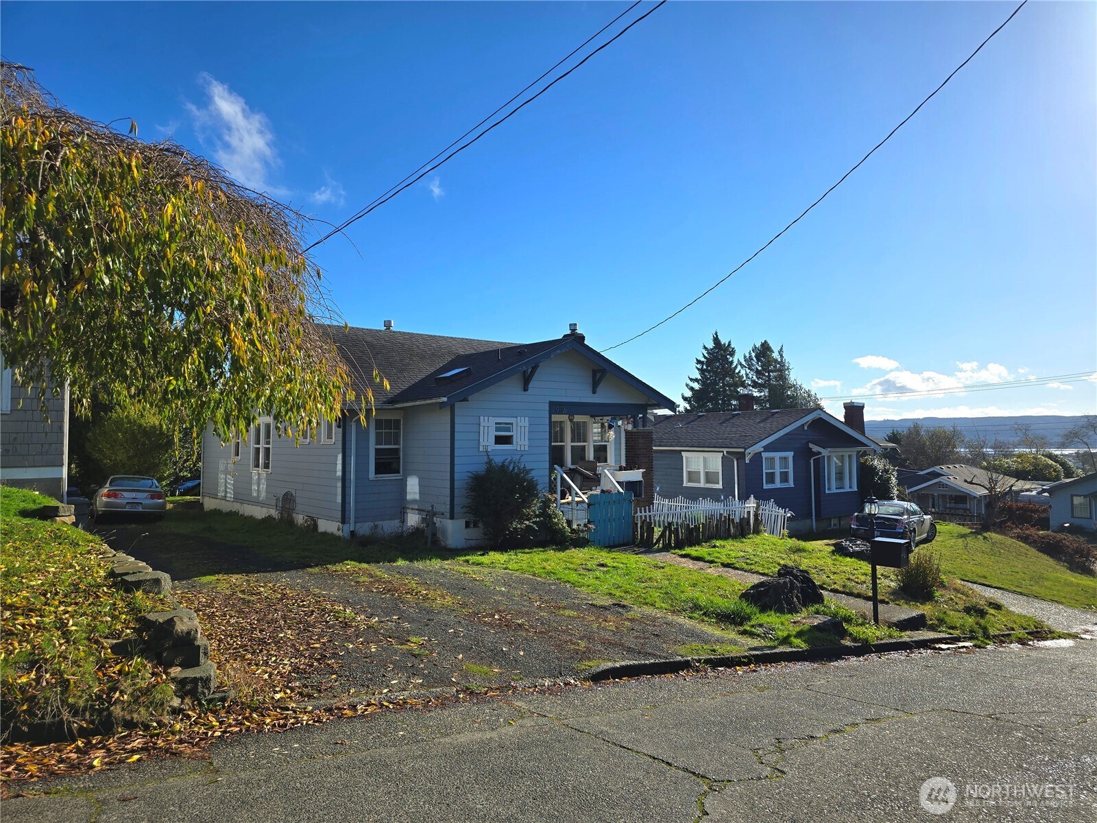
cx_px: 548
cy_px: 412
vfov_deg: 58.9
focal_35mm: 23
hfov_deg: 73.9
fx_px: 729
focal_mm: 6.3
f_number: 1.7
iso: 12
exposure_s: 1/1000
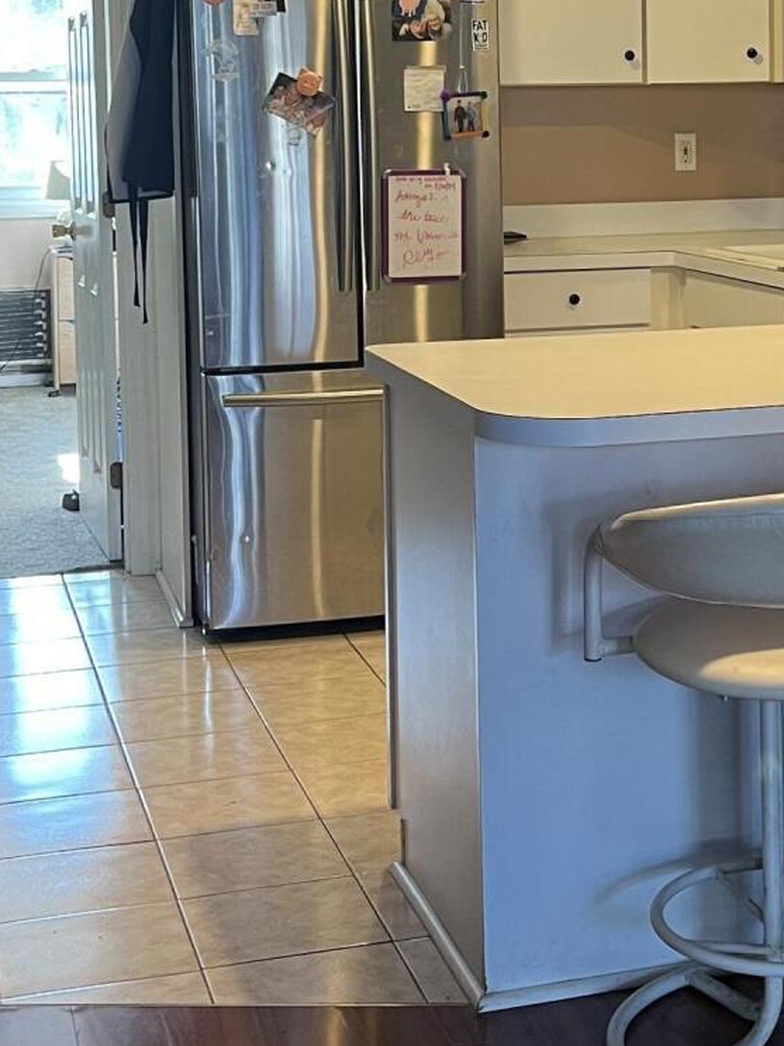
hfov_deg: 20.8
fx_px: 2114
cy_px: 255
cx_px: 614
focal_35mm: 70
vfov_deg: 27.4
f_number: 1.5
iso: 100
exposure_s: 1/60
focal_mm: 5.7
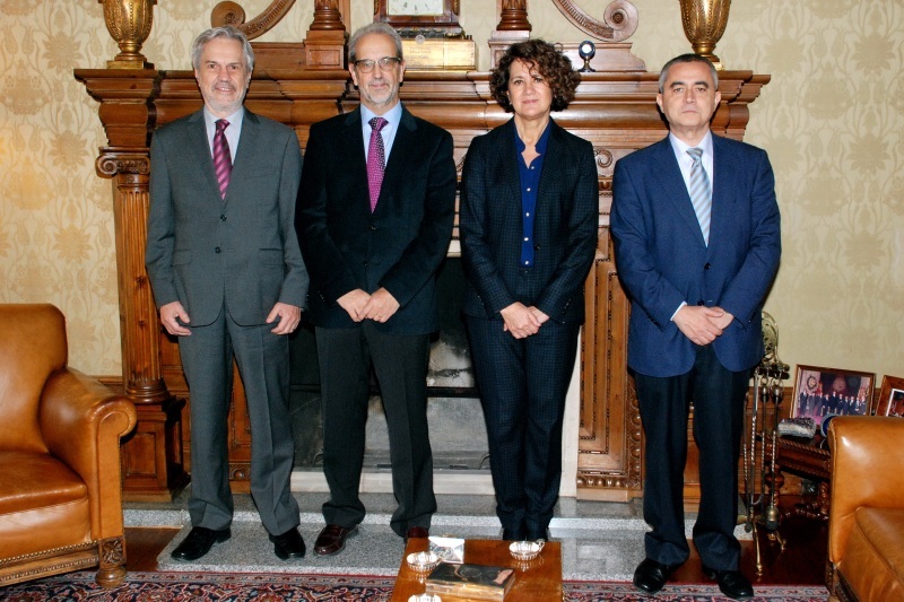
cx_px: 452
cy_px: 301
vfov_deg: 34.2
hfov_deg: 49.6
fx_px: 979
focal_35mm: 39
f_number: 6.3
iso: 640
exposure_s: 1/60
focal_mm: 26
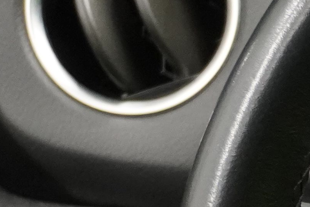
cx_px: 840
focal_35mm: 269
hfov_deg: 7.0
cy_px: 393
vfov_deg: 5.0
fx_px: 2316
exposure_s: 1/40
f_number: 4.5
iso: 2000
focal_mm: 24
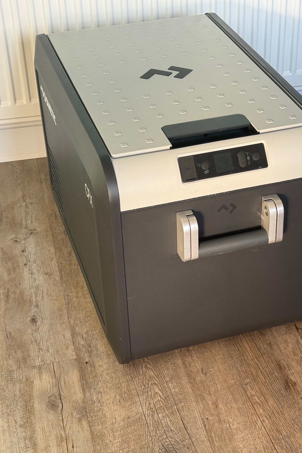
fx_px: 843
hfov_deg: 20.3
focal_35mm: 67
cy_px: 226
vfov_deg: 30.1
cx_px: 194
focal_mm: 6.76
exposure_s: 1/97
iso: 100
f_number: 1.78
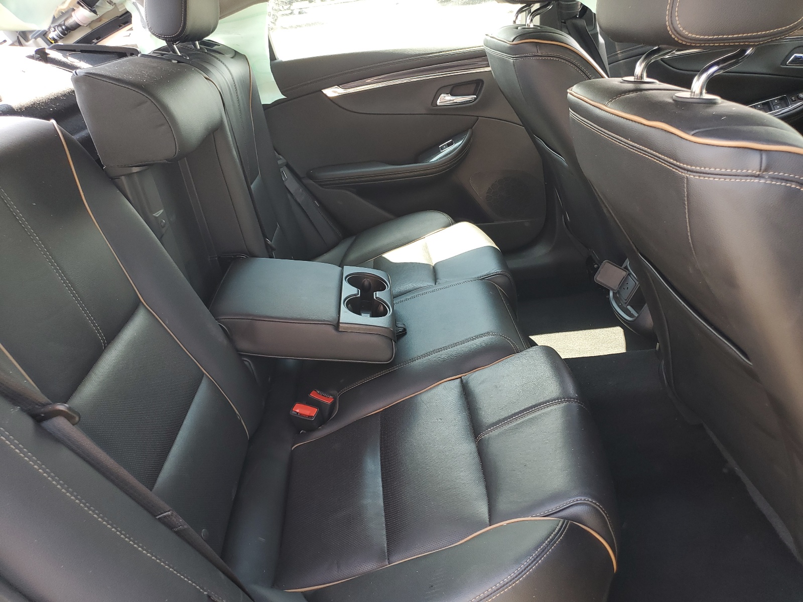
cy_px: 301
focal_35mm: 26
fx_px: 603
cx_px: 402
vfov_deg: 53.1
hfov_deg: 67.3
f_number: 1.5
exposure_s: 1/120
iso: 55
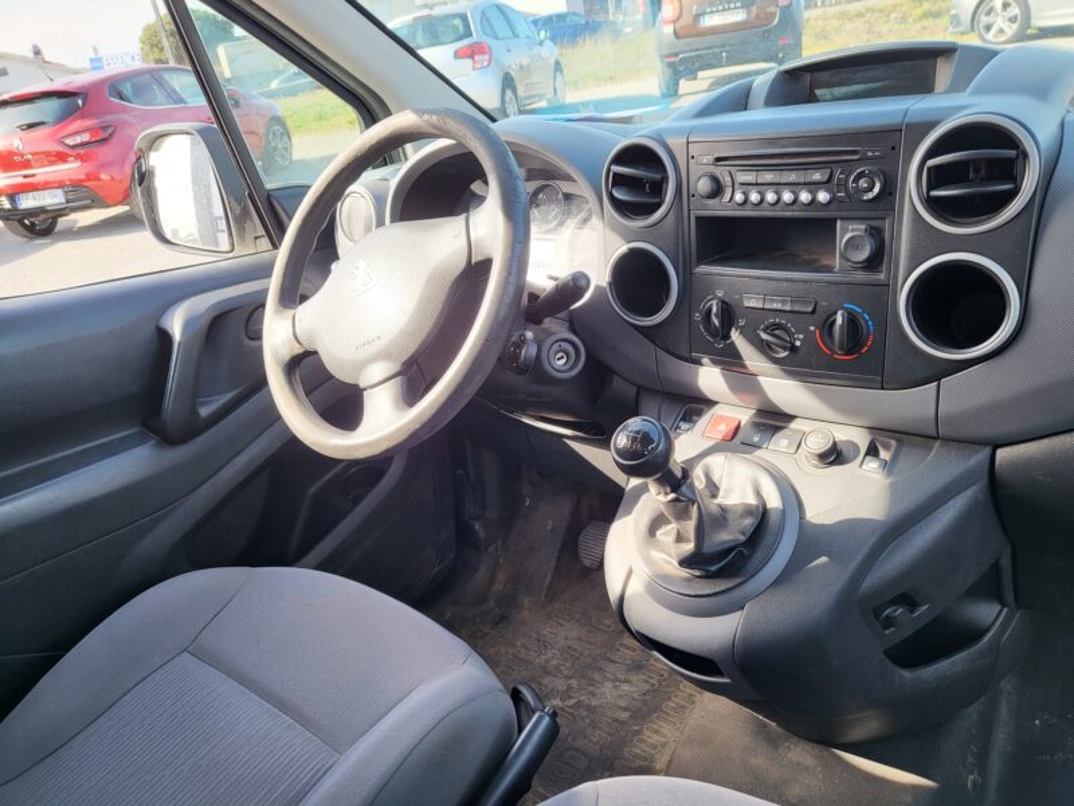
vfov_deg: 53.1
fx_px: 807
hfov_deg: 67.3
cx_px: 537
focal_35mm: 26
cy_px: 403
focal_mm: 4.25
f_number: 1.8
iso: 50
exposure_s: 1/183
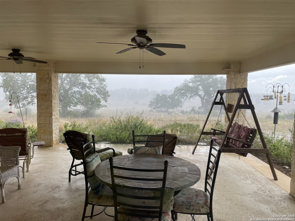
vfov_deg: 53.1
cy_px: 110
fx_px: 222
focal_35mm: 26
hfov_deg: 67.3
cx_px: 148
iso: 32
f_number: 1.6
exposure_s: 1/181
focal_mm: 4.2
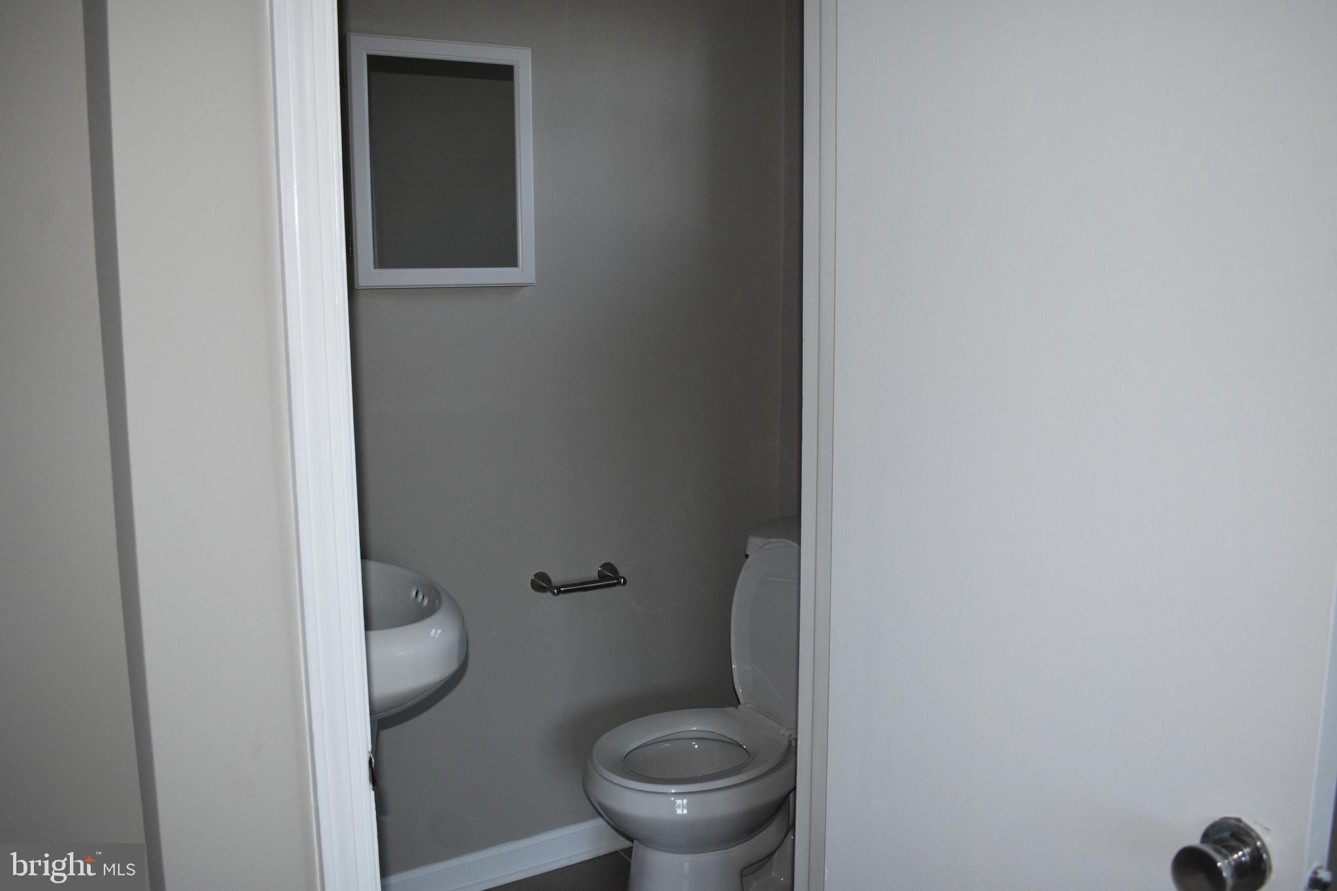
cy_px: 446
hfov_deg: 61.9
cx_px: 668
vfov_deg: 43.6
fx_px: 1114
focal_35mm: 30
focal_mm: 20
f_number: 4.5
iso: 800
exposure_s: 1/80
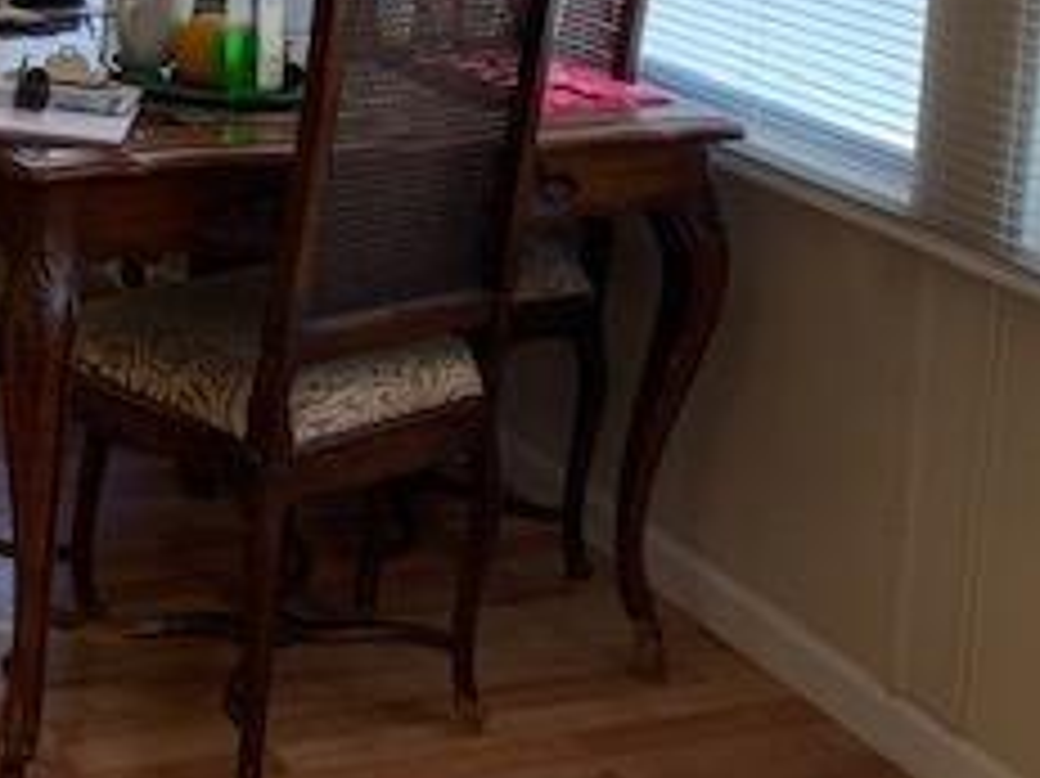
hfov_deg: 25.8
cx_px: 14
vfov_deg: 18.7
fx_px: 2162
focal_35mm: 72
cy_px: -288
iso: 64
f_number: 1.8
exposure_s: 1/121
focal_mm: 4.25
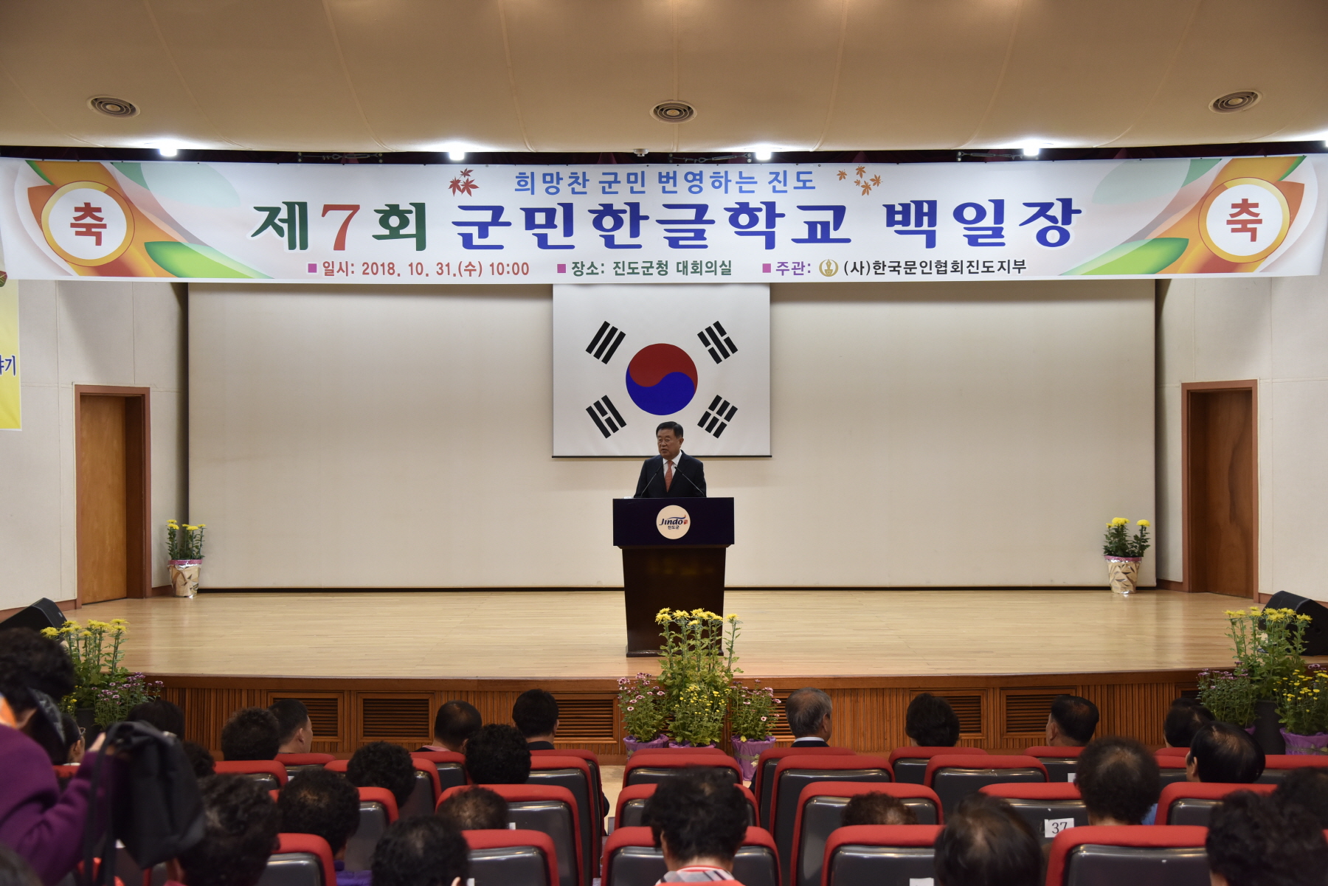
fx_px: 1476
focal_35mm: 40
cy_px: 443
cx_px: 664
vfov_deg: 33.4
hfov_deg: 48.4
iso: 1000
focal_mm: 40
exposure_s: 1/125
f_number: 4.5
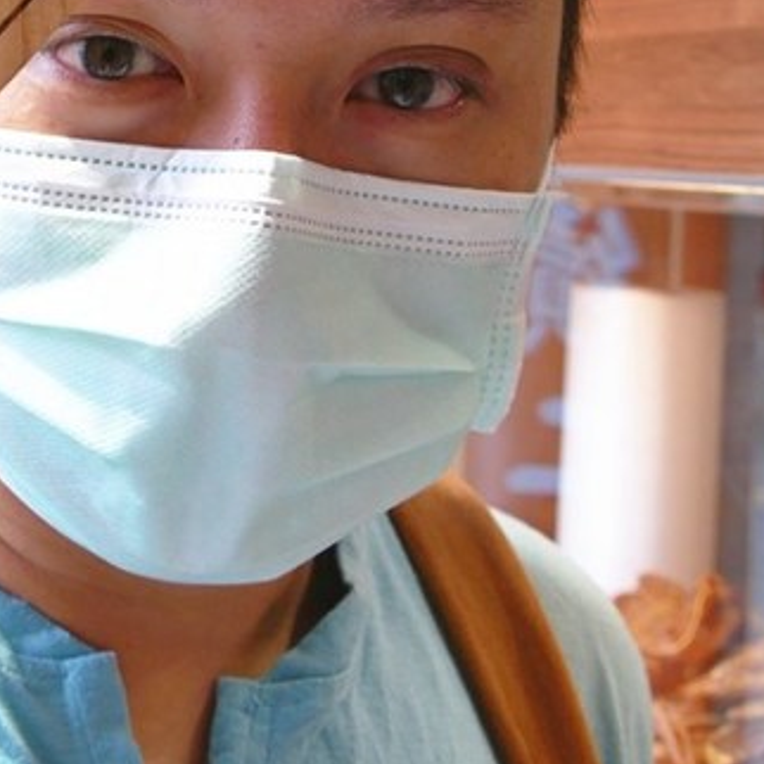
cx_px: -138
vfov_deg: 23.9
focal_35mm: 70
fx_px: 1748
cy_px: 59
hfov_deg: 22.8
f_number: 4.4
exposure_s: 1/80
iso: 200
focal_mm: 15
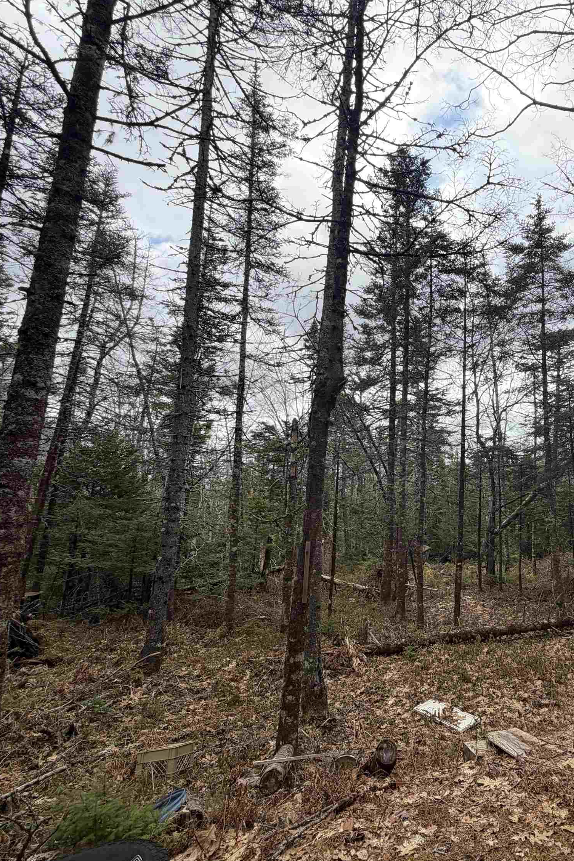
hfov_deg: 57.1
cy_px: 435
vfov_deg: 84.0
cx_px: 464
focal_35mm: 20
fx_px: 478
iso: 40
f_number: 2.2
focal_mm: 2.22
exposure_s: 1/502
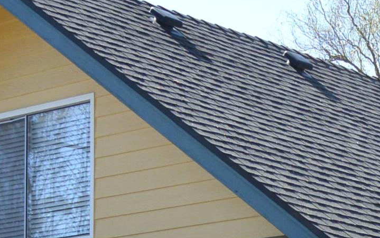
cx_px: 357
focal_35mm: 153
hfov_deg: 13.5
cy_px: 424
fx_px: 1585
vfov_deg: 8.3
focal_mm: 13.6
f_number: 5
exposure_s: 1/400
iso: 160
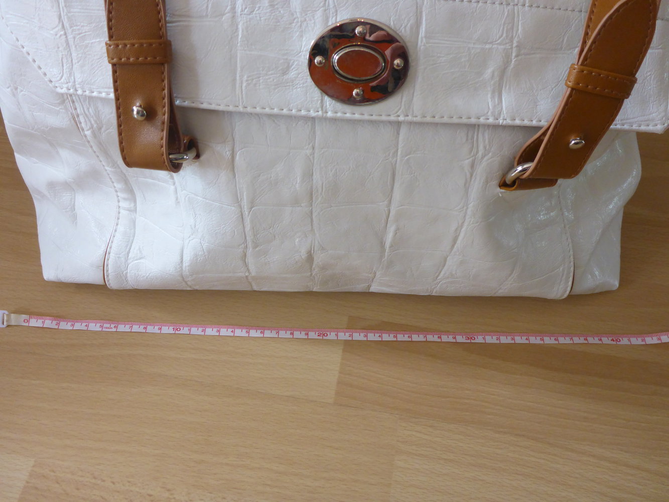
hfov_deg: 61.7
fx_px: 561
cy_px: 251
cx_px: 334
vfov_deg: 48.2
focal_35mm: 29
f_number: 3.4
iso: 400
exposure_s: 1/40
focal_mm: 5.2
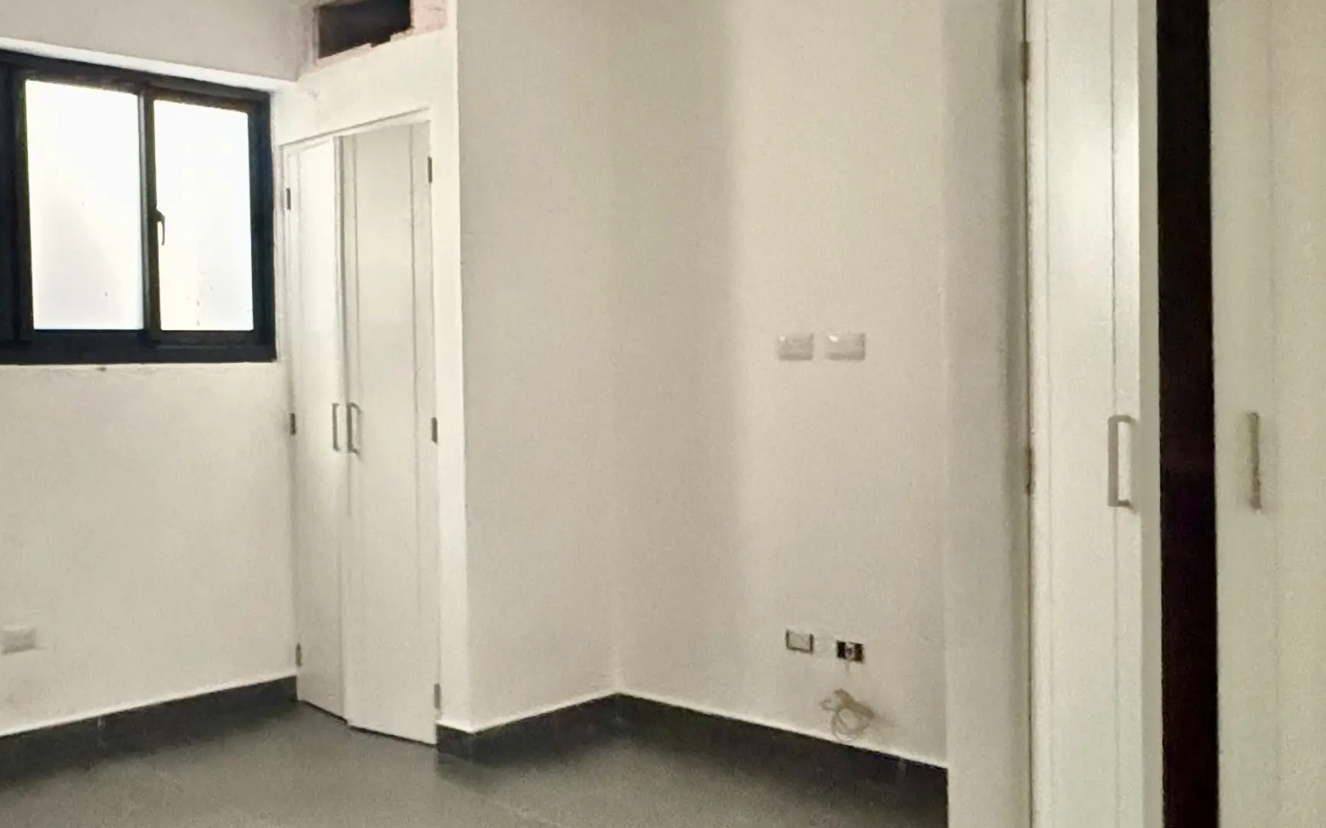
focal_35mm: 35
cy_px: 397
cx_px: 368
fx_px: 1265
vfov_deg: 36.3
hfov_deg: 53.4
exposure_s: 1/19
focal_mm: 2.22
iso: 2500
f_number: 2.2
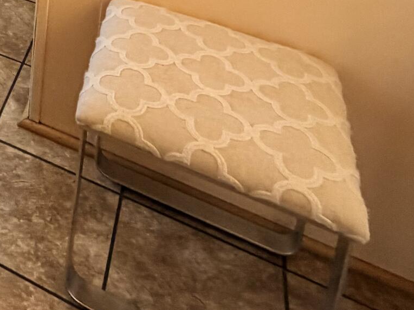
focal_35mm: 55
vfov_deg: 19.1
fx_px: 658
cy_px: -268
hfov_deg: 26.8
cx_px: -179
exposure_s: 1/120
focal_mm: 2.22
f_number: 2.2
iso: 160
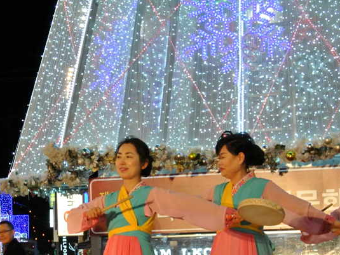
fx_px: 1267
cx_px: 69
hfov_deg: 15.2
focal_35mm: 129
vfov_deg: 11.5
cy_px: 192
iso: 800
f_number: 5
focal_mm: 21
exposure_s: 1/100
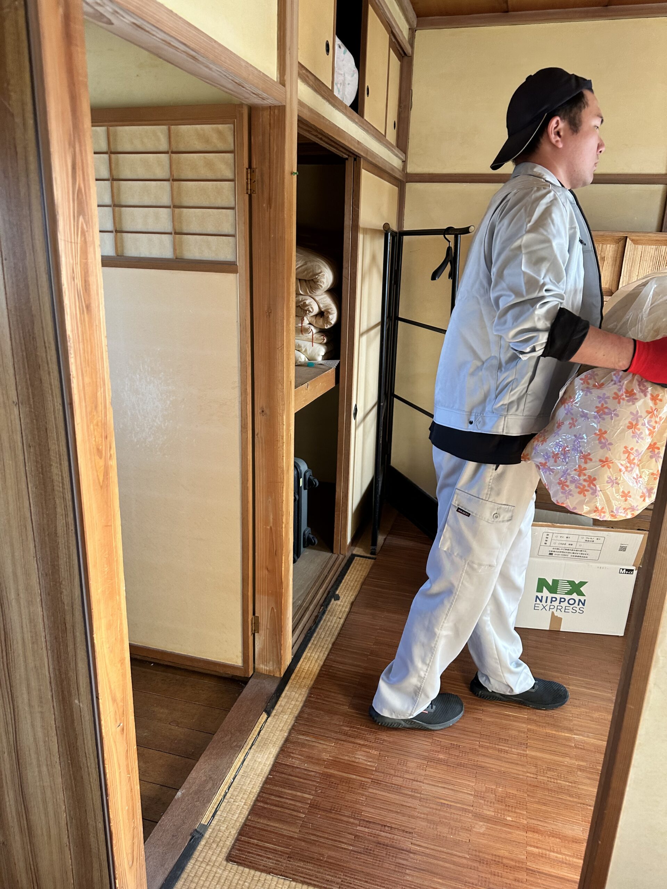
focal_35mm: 24
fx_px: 617
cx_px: 334
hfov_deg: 56.8
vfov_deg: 71.6
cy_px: 444
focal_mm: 6.86
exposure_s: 1/121
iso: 160
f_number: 1.78
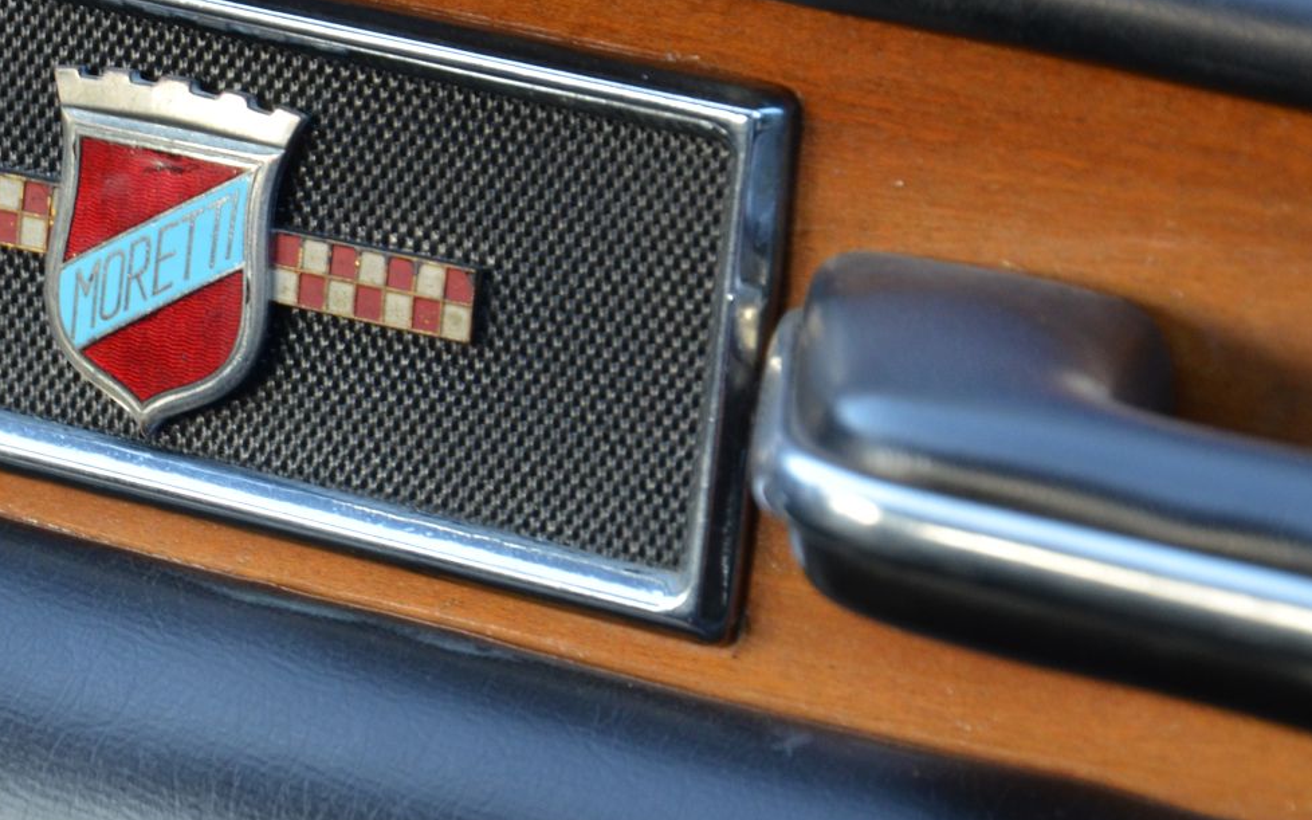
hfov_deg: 7.1
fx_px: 10545
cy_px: 236
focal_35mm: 295
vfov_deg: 4.5
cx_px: 166
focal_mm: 105
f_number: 5.6
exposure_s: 1/60
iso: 800
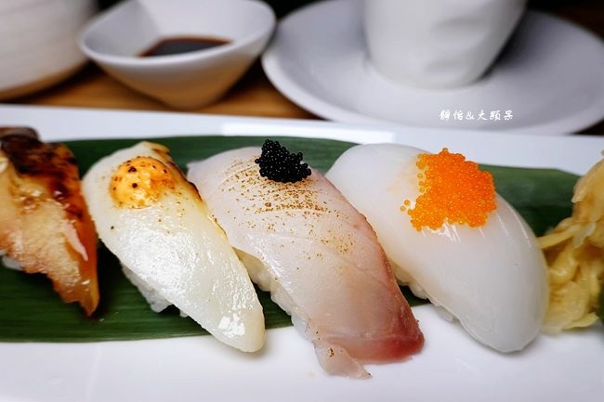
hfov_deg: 73.8
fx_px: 403
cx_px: 302
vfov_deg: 53.1
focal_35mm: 24
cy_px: 201
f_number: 4
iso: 125
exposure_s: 1/200
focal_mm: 9
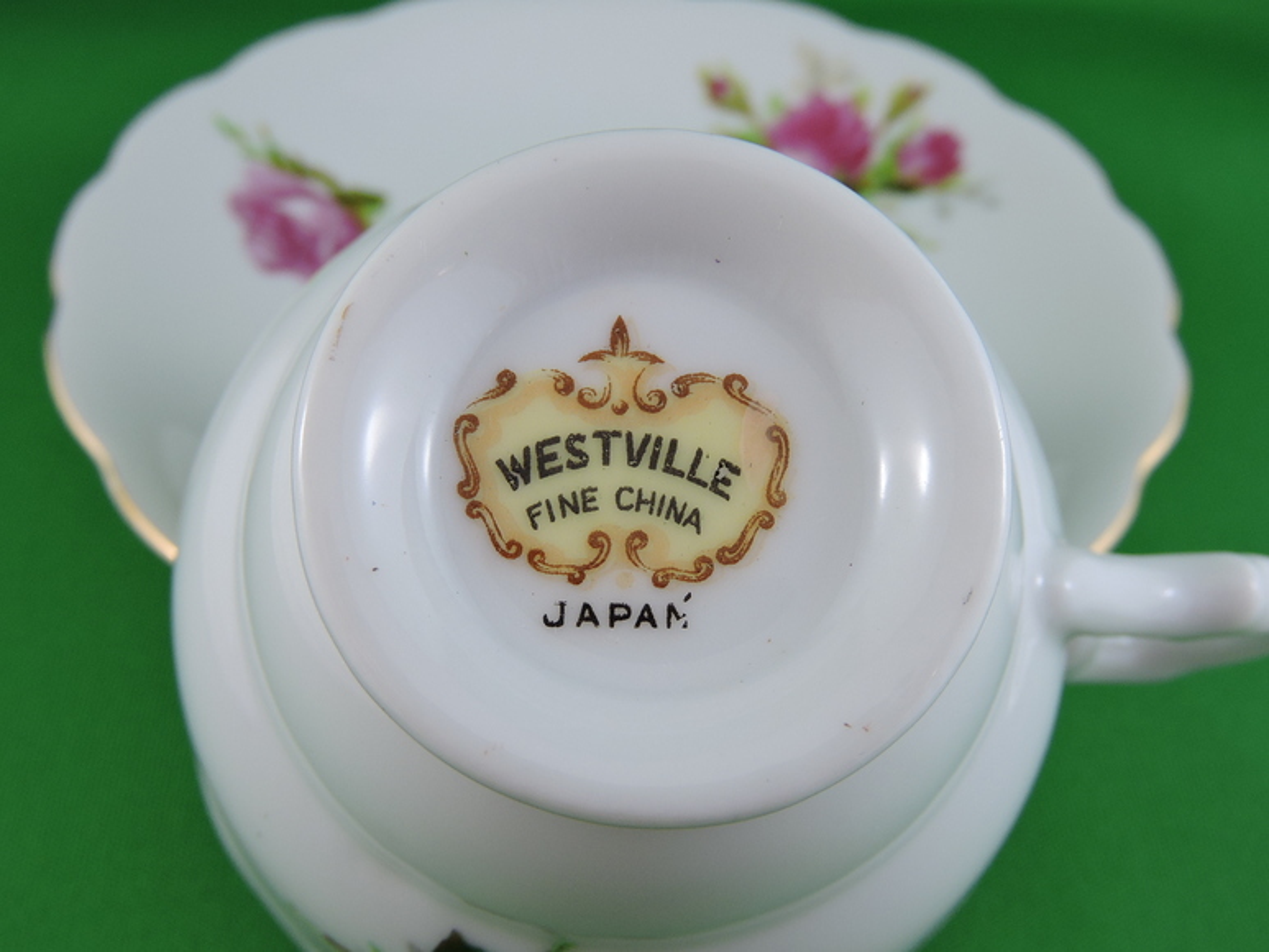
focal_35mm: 40
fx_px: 1467
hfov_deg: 46.8
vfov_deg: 36.0
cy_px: 476
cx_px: 634
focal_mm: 7.2
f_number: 3.8
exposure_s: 1/60
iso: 100
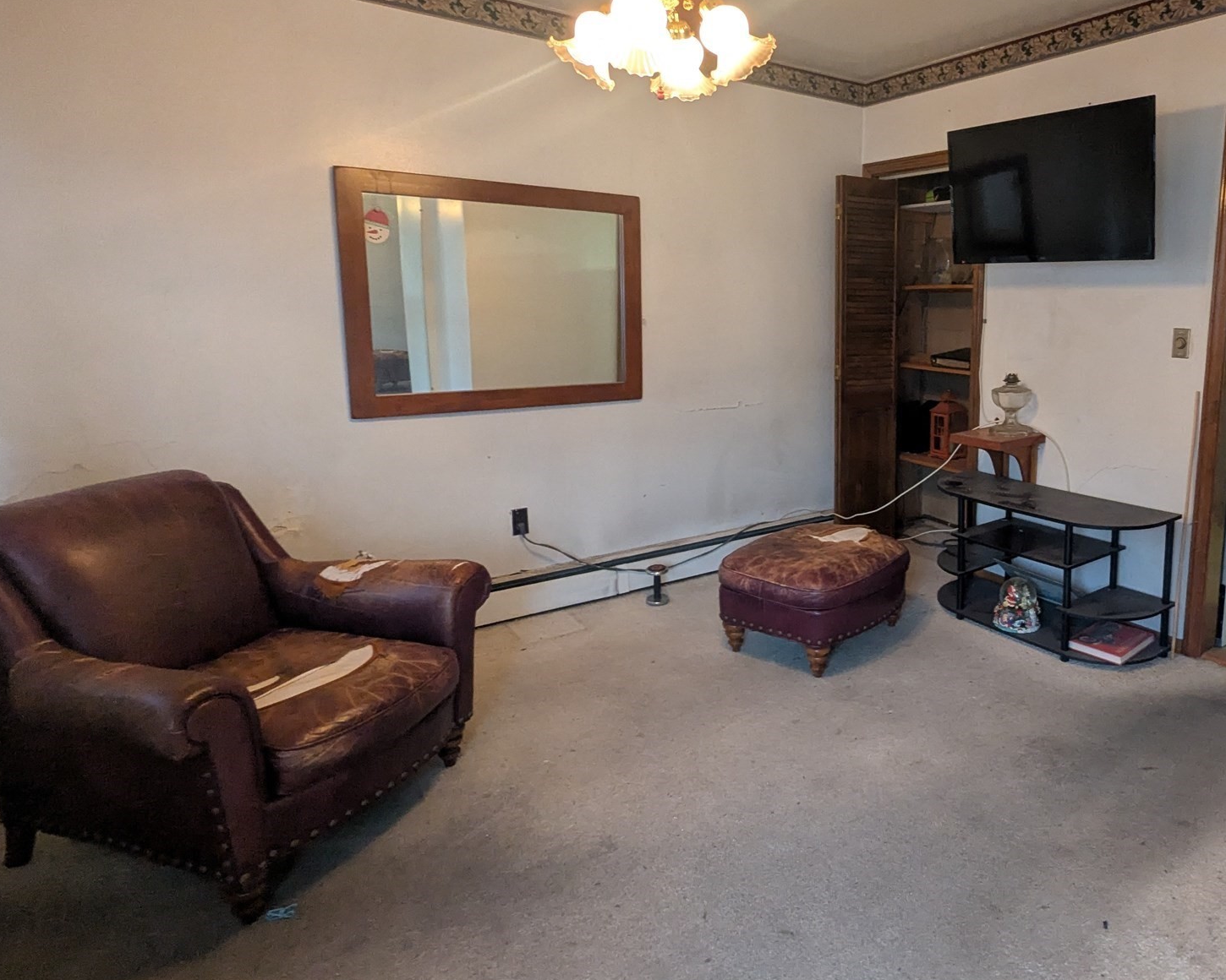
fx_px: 798
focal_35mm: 22
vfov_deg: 62.8
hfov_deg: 71.8
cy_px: 416
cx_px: 858
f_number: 2.2
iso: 323
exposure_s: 1/30
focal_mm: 2.35
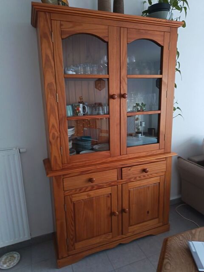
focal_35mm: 24
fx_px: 189
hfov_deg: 56.8
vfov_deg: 71.6
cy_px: 136
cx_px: 102
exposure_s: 1/25
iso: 5140
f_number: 1.75
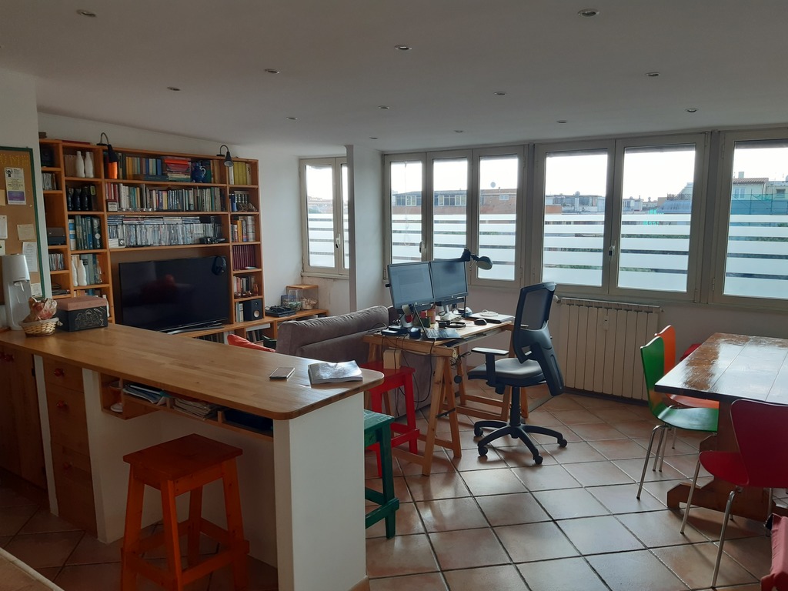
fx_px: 592
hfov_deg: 67.3
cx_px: 394
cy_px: 296
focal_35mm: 26
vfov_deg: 53.1
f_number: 1.7
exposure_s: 1/186
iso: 40
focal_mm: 3.92
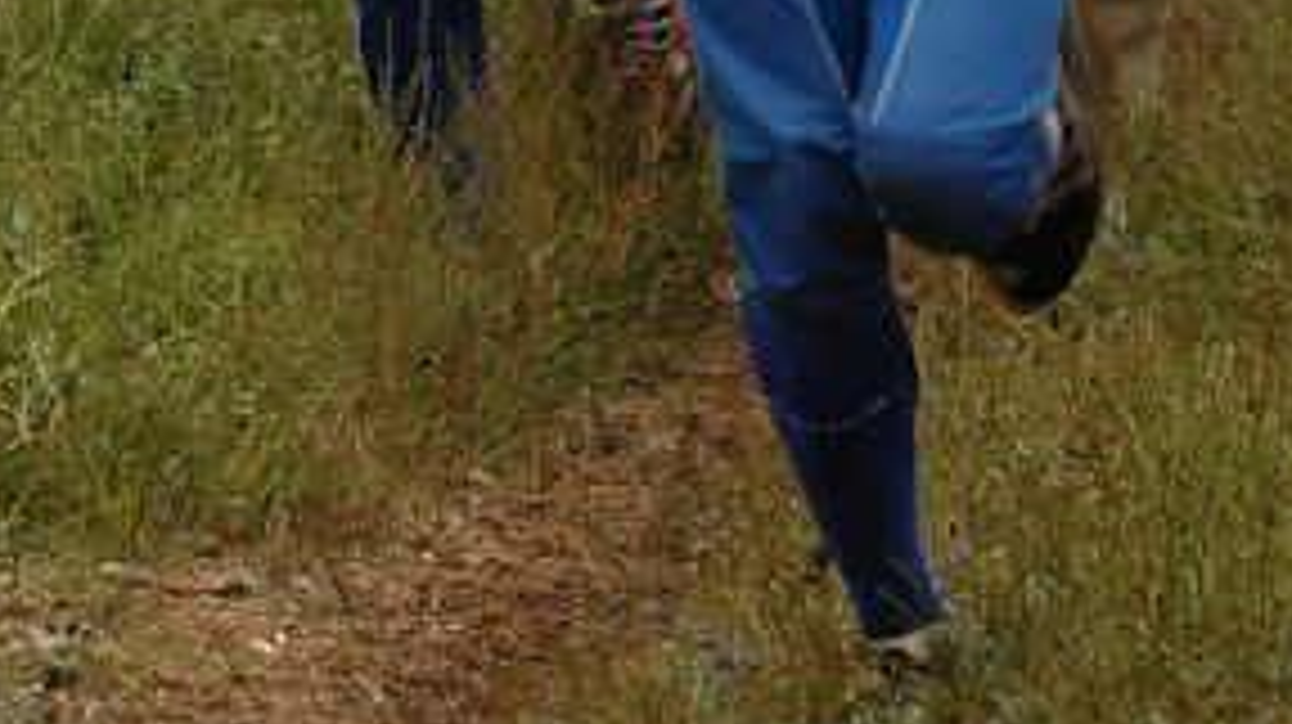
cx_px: 1101
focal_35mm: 656
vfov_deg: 1.8
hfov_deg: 3.3
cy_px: -773
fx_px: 22459
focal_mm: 150
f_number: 4
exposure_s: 1/250
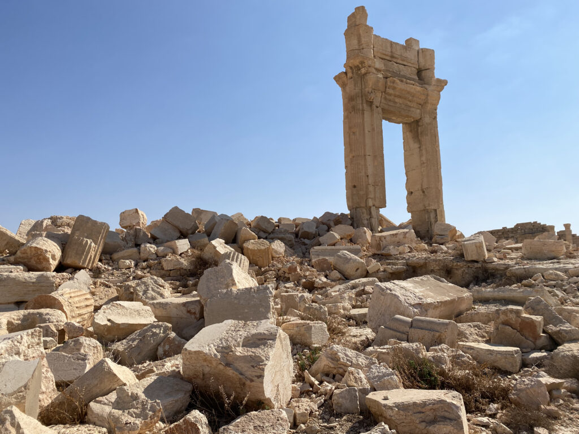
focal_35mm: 26
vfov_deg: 53.1
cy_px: 217
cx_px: 290
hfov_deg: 67.3
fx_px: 435
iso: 32
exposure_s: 1/6757
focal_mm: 4.25
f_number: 1.8
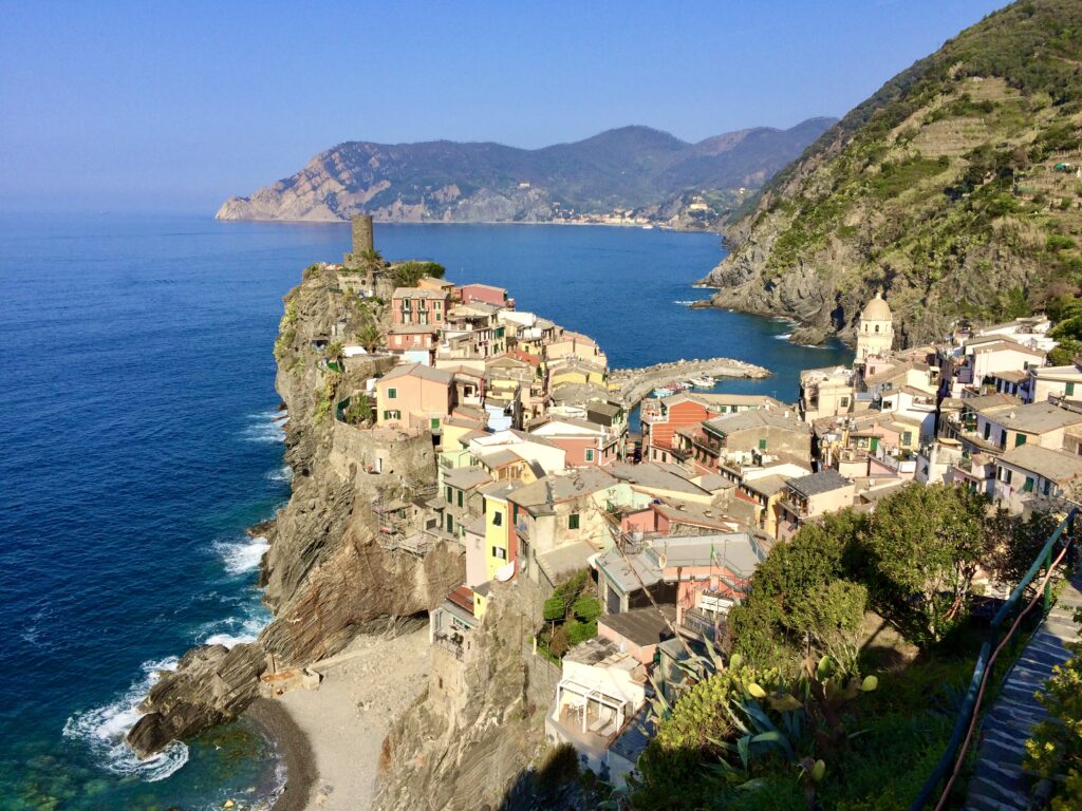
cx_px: 541
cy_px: 406
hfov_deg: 61.7
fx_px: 906
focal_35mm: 29
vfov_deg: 48.2
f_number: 2.2
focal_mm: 4.15
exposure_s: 1/2564
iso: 32
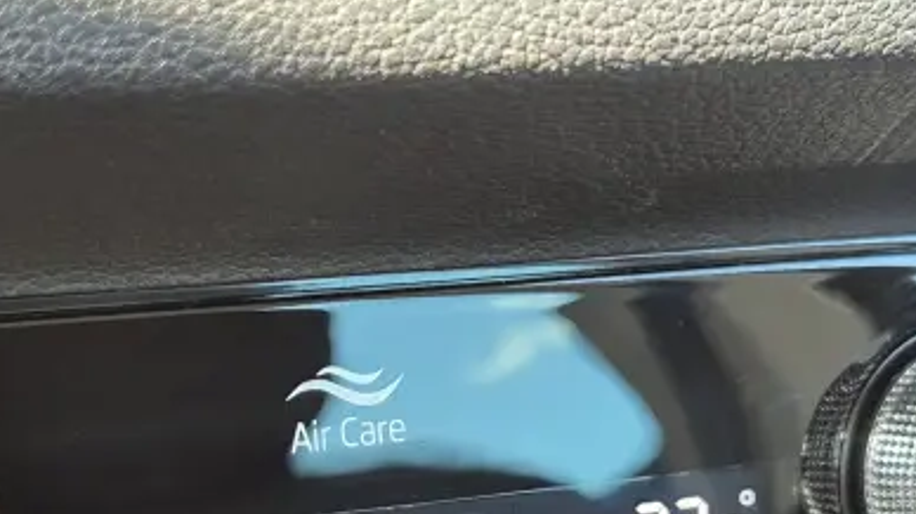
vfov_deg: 12.8
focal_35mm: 93
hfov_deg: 22.9
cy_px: 523
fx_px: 2258
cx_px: 331
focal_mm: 5.4
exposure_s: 1/100
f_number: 1.8
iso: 200
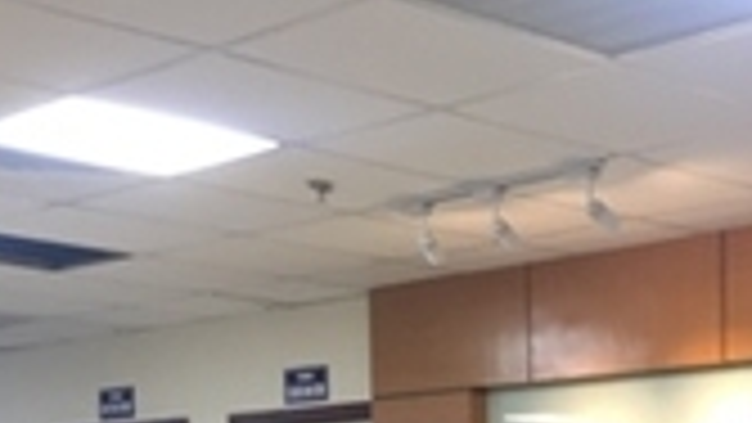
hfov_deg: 22.2
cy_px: 806
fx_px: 1815
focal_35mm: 91
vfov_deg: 12.0
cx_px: 806
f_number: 2.2
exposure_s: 1/33
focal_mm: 4.15
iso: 100
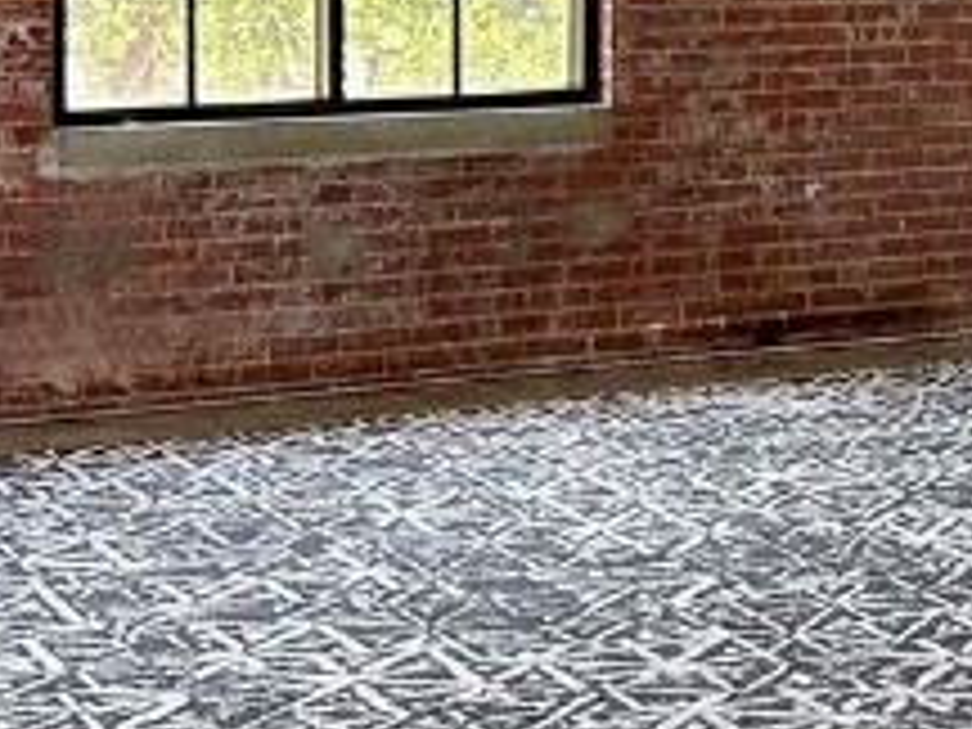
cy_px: -68
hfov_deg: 16.0
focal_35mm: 114
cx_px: 1390
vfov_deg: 12.8
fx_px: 3201
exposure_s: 1/128
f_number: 1.78
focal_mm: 6.86
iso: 80
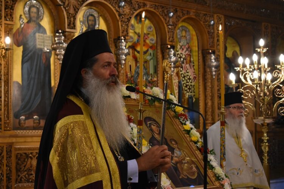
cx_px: 142
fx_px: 651
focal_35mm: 82
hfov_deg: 24.6
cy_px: 94
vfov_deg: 16.6
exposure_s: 1/125
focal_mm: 55
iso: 2000
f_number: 5.6
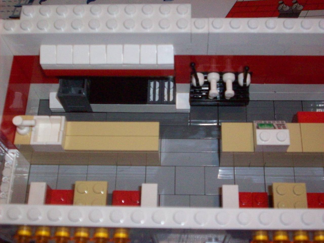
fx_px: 505
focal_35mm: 54
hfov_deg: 35.5
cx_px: 162
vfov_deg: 27.0
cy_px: 122
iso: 400
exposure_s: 1/80.7
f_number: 3.4
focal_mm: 9
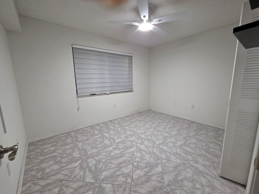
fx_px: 105
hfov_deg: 102.1
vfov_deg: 85.6
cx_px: 132
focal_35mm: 14
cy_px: 99
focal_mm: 2.2
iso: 200
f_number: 1.9
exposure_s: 1/60
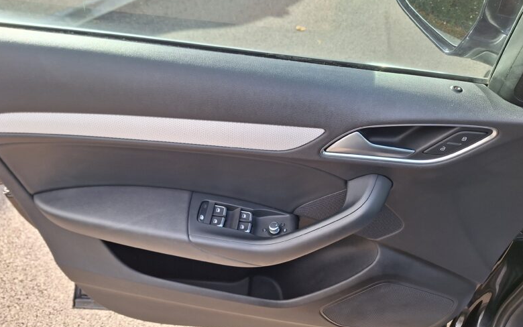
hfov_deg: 72.5
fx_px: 356
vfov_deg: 49.3
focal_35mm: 25
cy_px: 151
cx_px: 265
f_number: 1.8
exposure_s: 1/229
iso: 40
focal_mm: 5.54
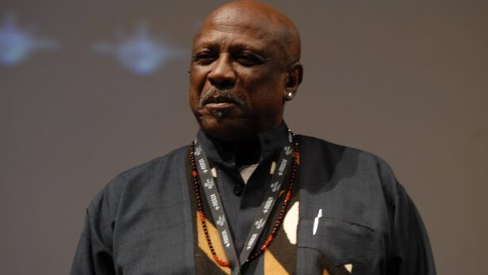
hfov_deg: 10.5
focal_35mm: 205
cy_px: 124
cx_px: 244
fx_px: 2653
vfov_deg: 5.9
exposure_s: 1/45
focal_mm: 130
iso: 400
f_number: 2.8
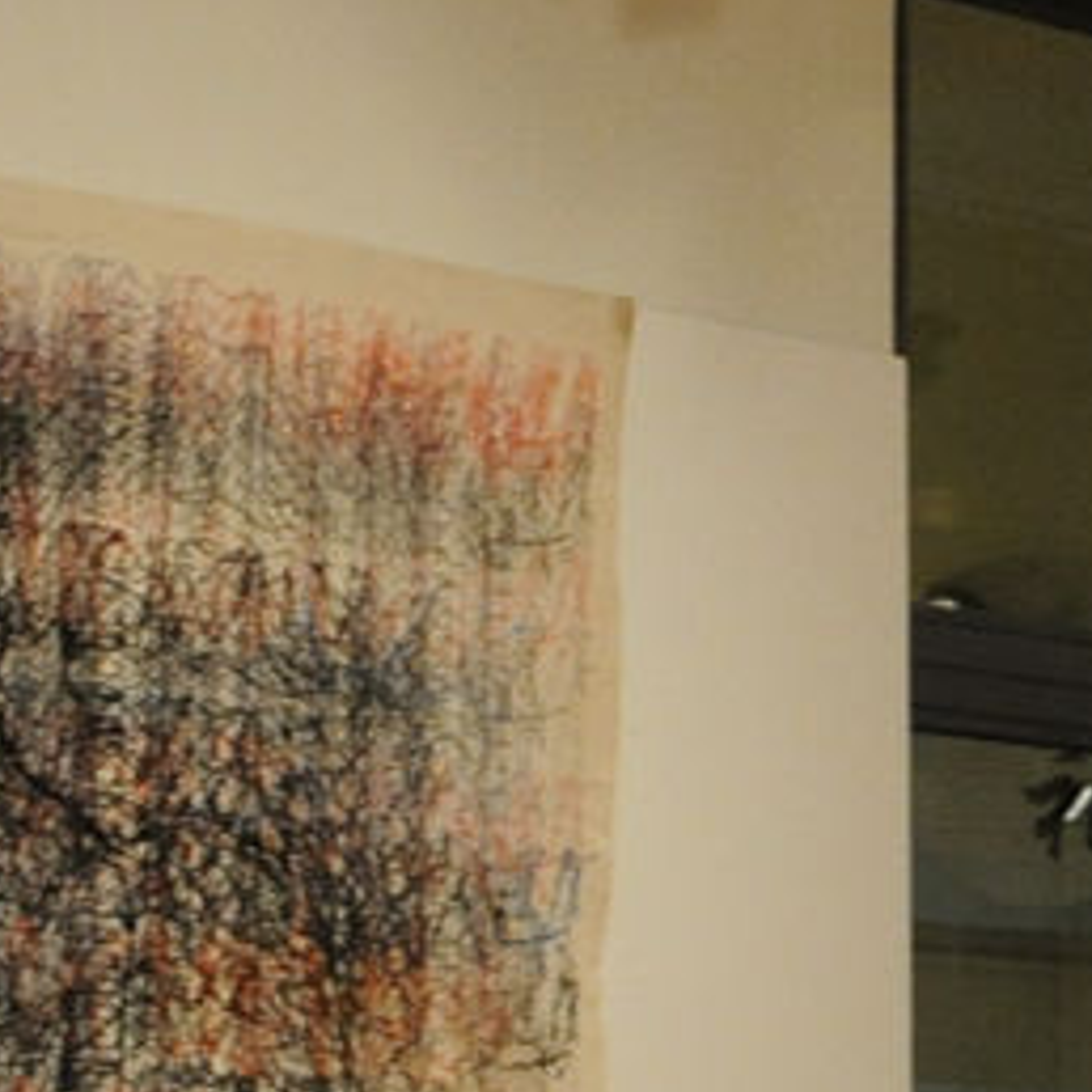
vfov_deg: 8.9
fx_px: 6817
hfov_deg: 8.3
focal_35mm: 191
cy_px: 1657
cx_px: 2679
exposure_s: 1/40
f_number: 10
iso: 2500
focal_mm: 29
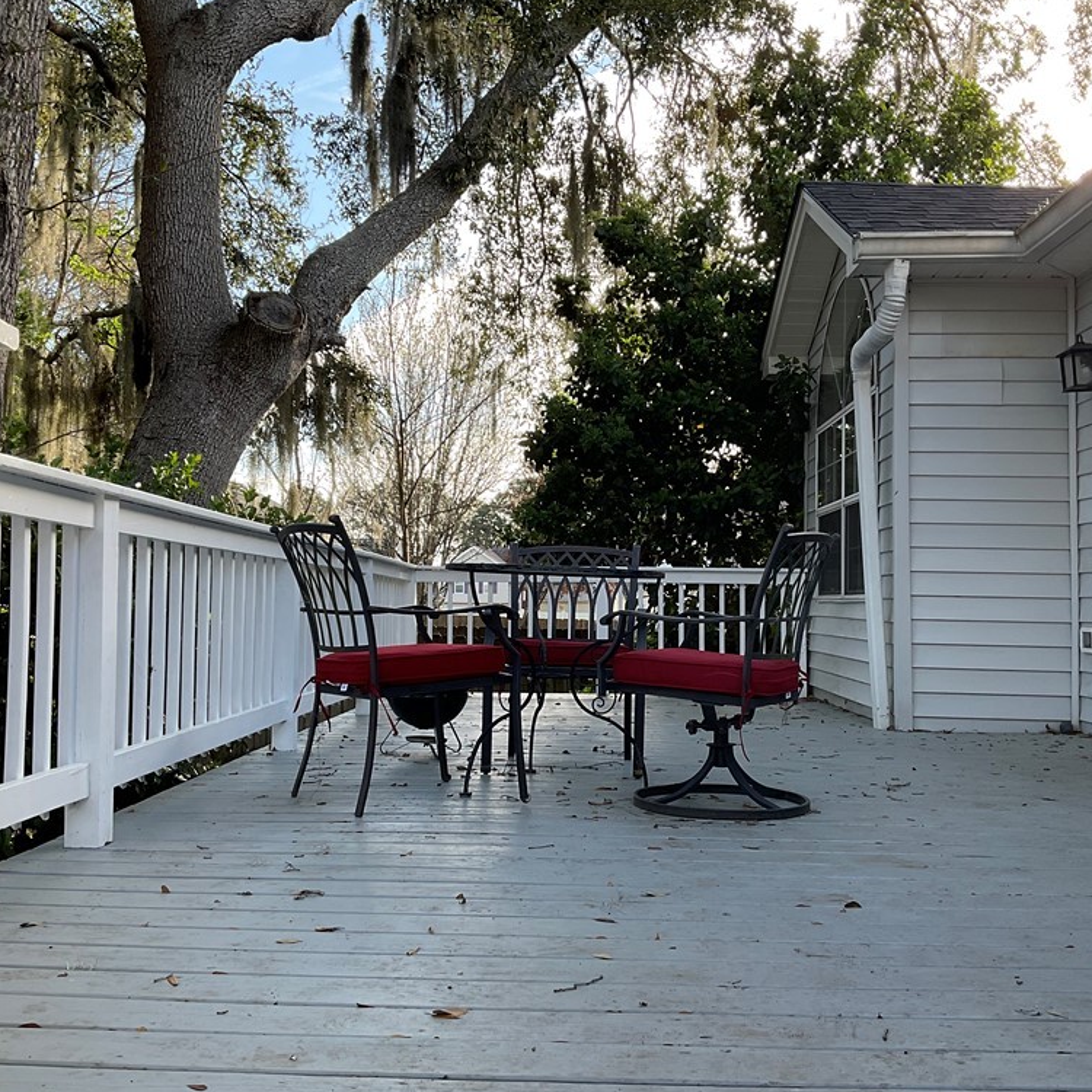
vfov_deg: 47.2
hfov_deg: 47.2
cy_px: 549
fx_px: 1249
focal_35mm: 35
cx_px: 579
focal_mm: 3
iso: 16
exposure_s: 1/170
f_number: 1.8
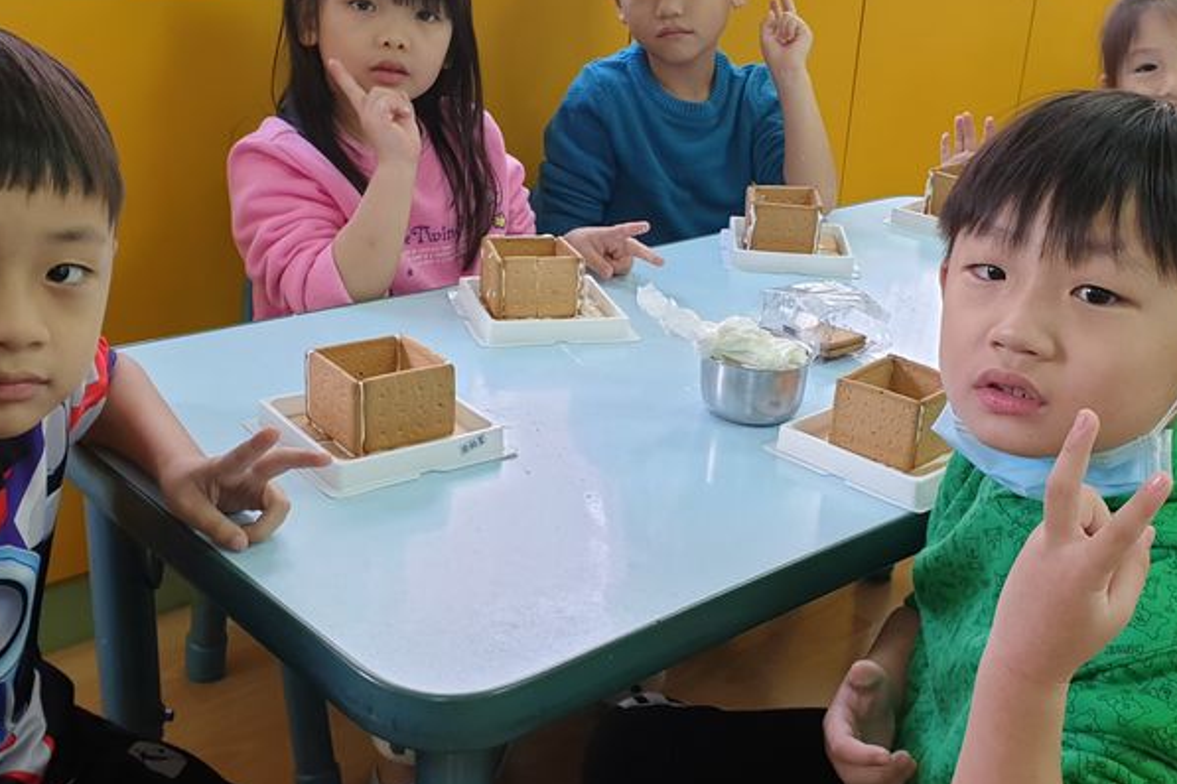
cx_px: 716
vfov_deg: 31.2
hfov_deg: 45.1
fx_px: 1406
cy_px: 360
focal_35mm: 43
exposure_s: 1/60
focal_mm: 4.3
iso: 80
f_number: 2.4
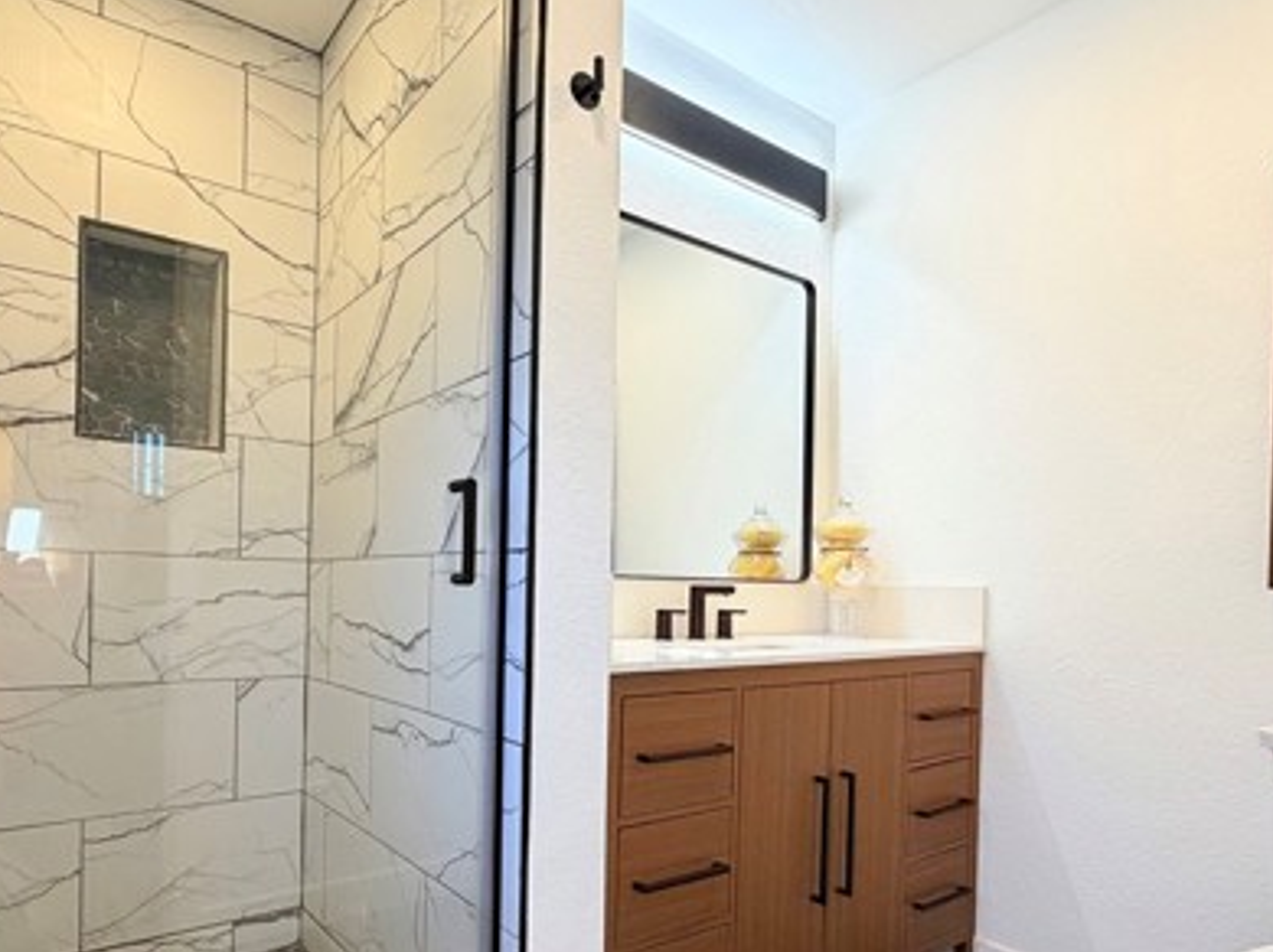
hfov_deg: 73.8
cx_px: 685
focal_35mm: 23
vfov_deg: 58.1
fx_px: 845
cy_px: 593
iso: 160
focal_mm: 2.22
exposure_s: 1/120
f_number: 2.2
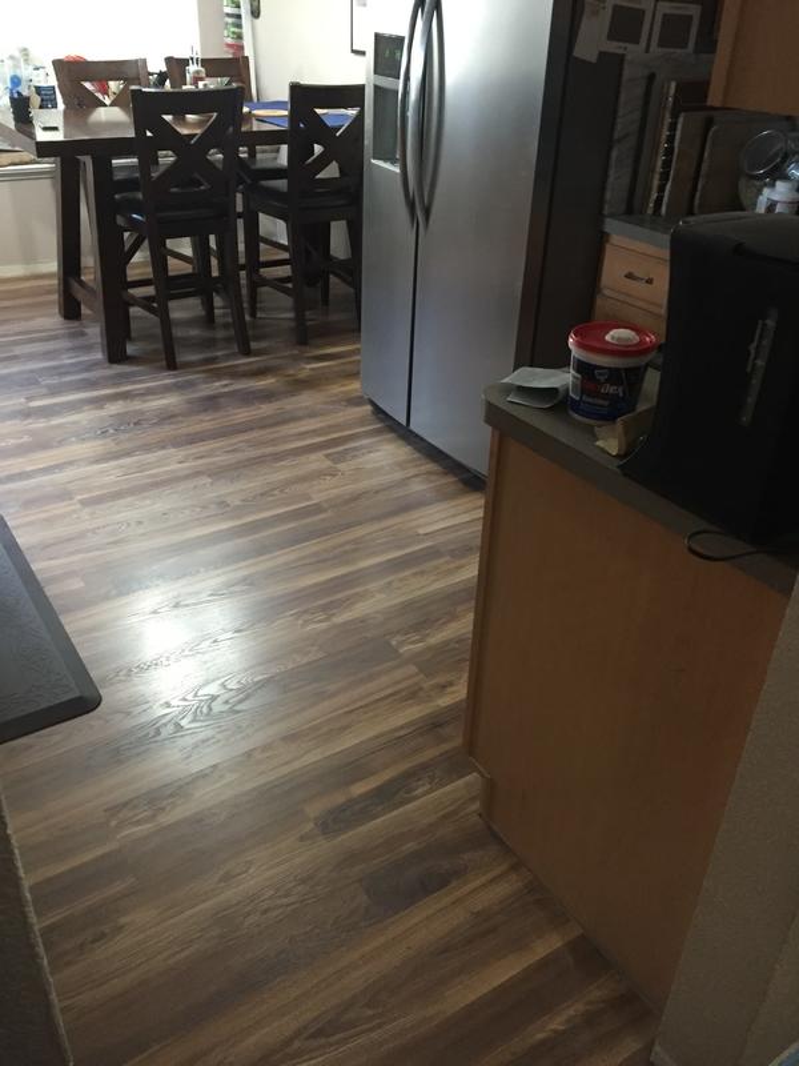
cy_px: 533
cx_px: 400
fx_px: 892
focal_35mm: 29
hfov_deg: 48.2
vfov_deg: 61.7
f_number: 2.2
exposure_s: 1/17
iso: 250
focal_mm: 4.15
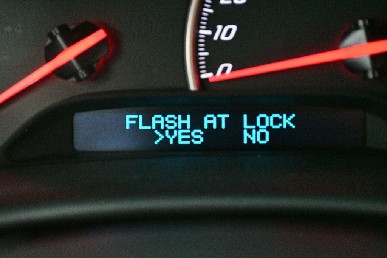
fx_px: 881
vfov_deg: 16.6
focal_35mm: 82
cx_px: 194
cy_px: 129
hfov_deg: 24.8
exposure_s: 1/30
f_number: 5.6
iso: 12800
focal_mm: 55
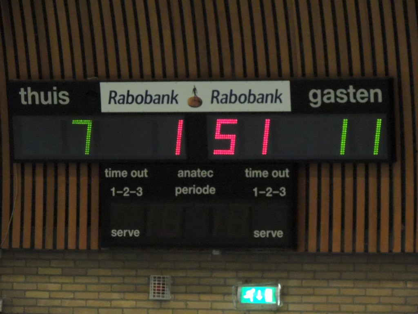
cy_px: 157
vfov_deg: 4.6
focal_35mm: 325
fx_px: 3924
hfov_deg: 6.1
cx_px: 209
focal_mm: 57.9
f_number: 4.8
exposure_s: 1/100
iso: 3200
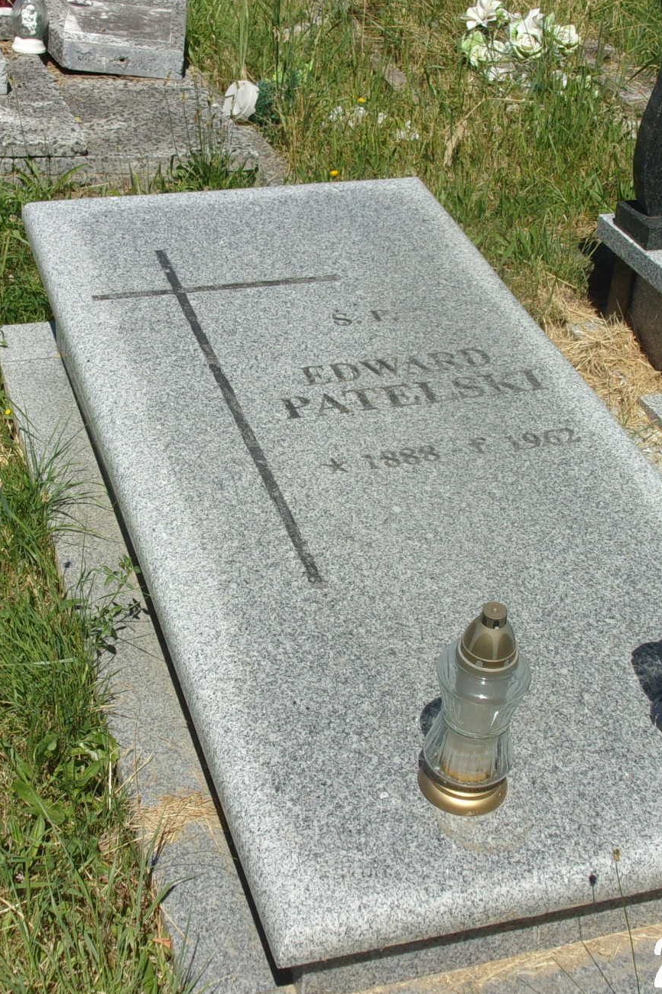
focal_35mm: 59
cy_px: 534
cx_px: 316
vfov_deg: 33.9
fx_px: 1628
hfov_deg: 23.0
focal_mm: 6.4
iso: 80
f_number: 11.8
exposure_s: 1/150
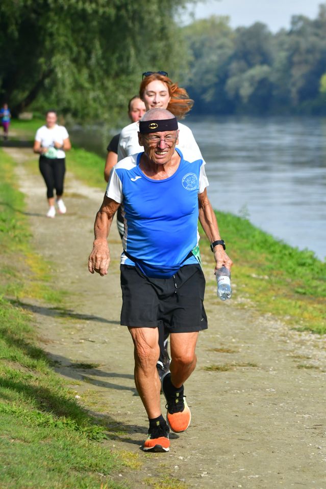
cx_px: 163
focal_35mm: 138
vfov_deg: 14.9
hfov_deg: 9.9
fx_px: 1876
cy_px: 244
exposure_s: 1/5000
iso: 800
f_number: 4.5
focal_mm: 92
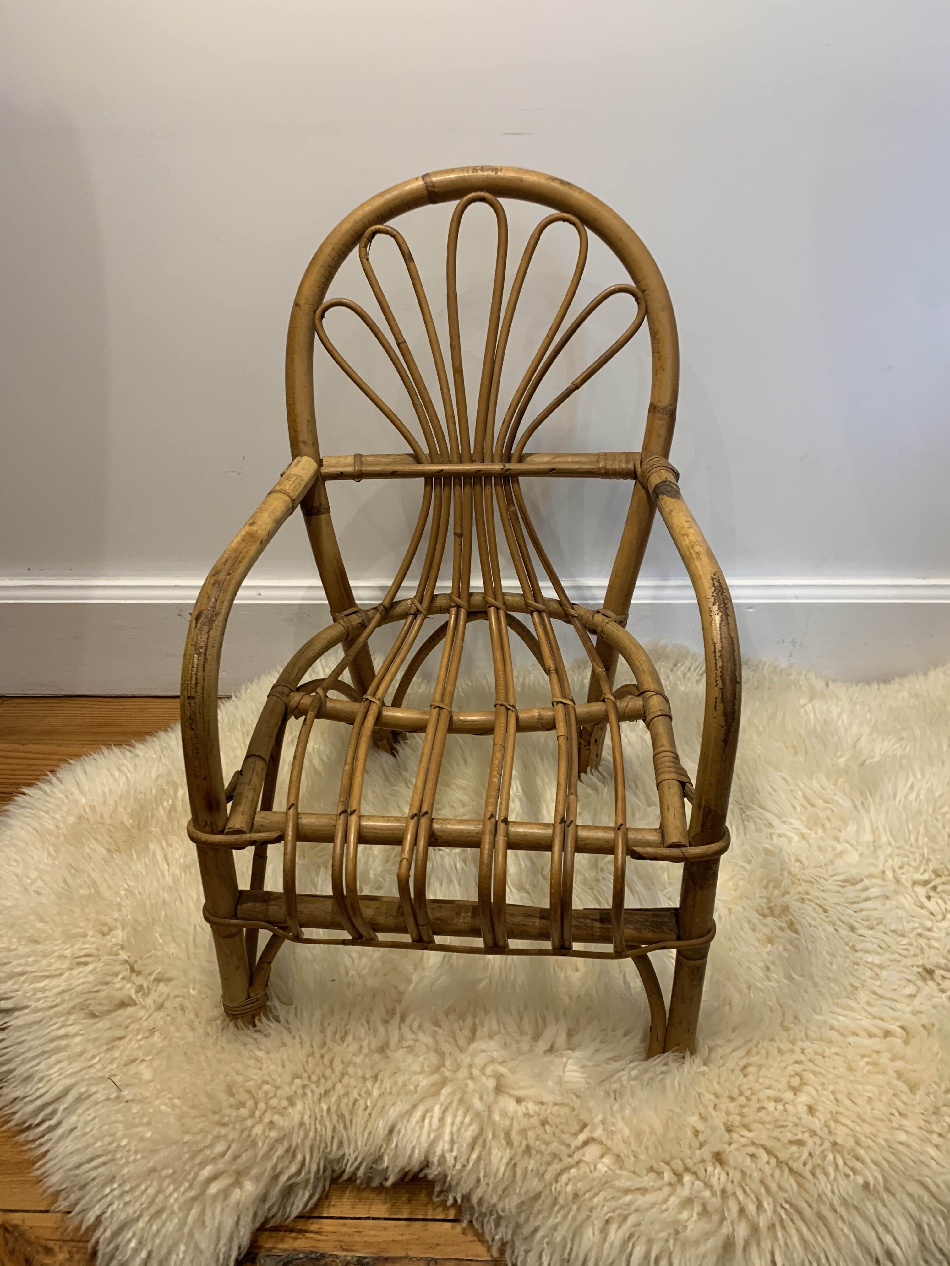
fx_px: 951
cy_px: 633
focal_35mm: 26
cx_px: 475
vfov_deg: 67.3
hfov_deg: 53.1
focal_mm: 4.25
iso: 160
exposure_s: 1/60
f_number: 1.8
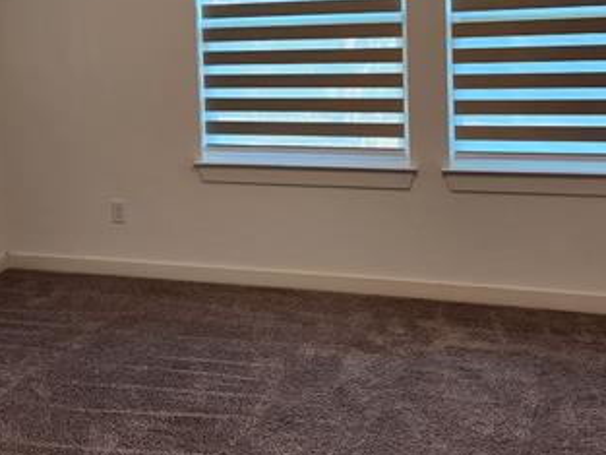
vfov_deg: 29.9
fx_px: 823
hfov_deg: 40.0
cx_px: 209
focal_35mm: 47
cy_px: 64
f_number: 1.8
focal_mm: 5.4
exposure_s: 1/120
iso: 125
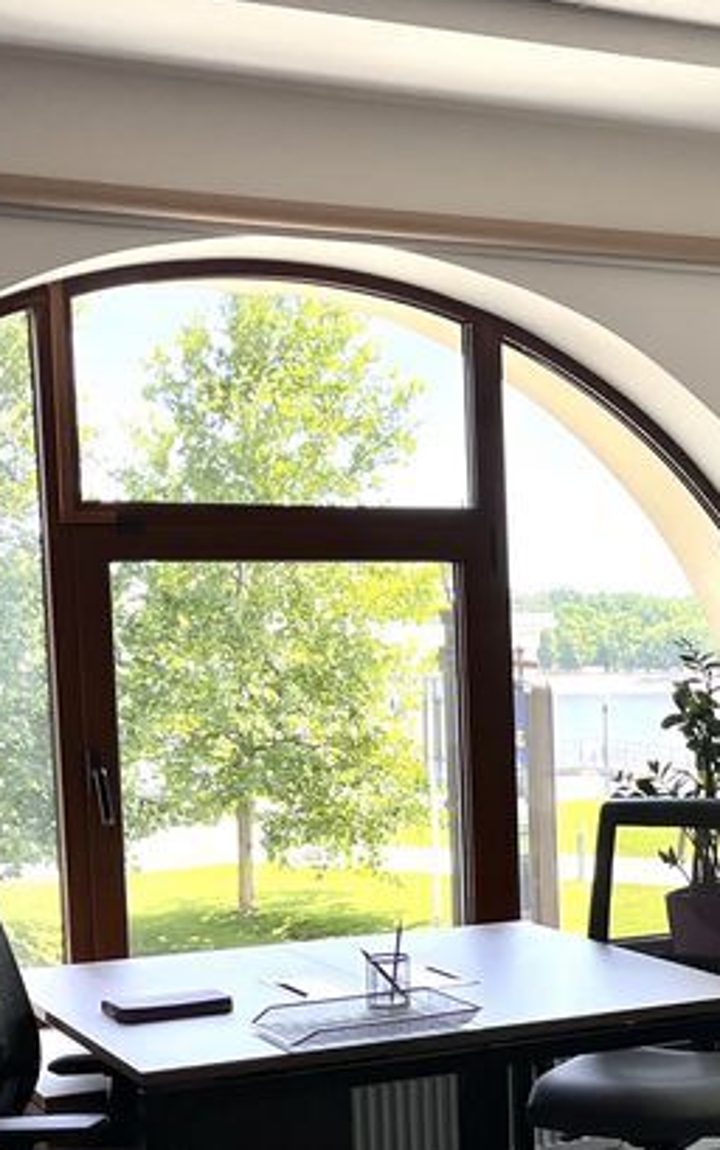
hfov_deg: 17.8
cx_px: 911
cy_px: 807
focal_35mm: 69
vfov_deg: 29.5
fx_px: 2164
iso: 50
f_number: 1.6
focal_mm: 5.1
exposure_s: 1/563
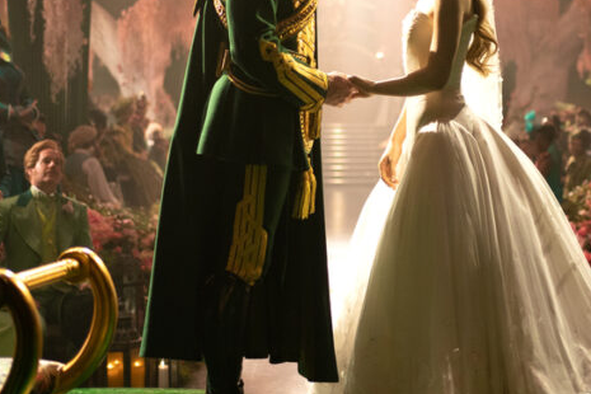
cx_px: 377
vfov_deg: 17.7
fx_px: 1264
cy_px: 151
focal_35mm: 77
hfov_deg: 26.2
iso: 1600
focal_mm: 35
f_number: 1.8
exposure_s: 1/160
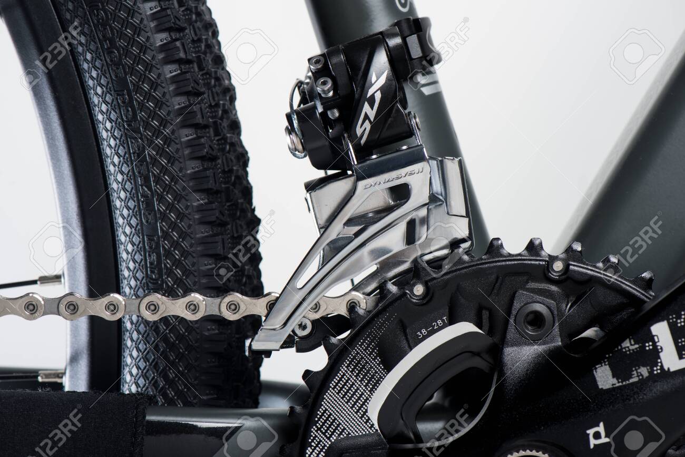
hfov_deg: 19.5
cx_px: 342
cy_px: 228
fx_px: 1998
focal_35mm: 105
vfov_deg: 13.0
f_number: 10
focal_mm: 105
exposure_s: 1/200
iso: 100
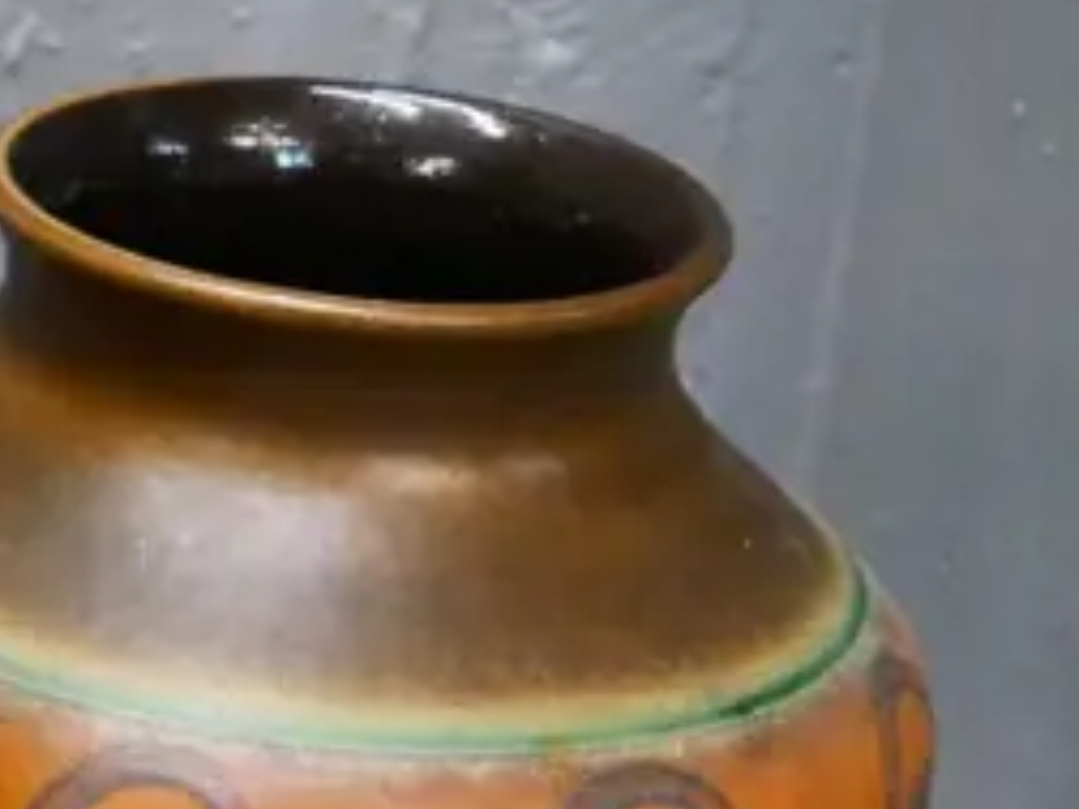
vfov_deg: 10.1
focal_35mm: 146
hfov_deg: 12.3
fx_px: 4551
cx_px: -908
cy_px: 621
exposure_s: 1/160
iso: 3200
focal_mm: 18
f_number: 5
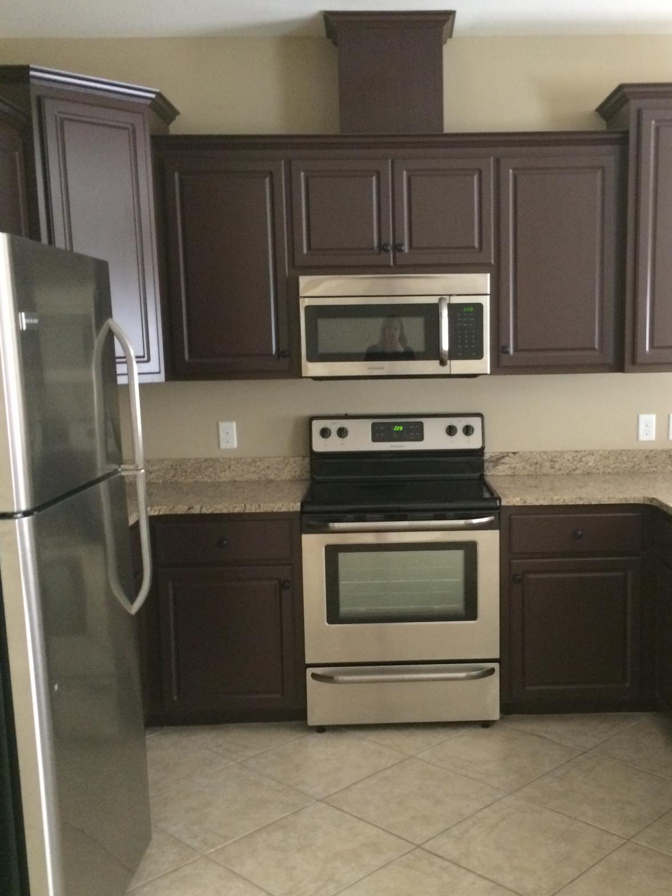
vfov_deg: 50.1
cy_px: 486
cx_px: 419
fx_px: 958
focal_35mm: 37
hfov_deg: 38.4
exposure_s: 1/15
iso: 320
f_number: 2.2
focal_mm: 4.15
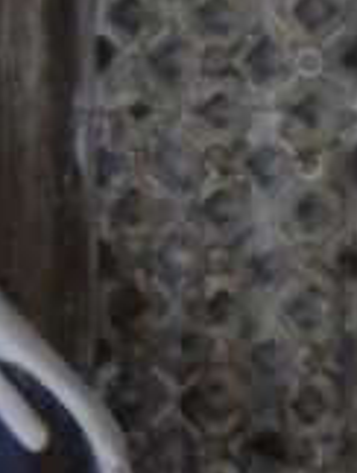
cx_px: -594
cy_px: 257
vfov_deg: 9.1
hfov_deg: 6.5
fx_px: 2962
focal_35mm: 216
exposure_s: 1/46.4
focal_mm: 6.3
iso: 400
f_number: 3.1
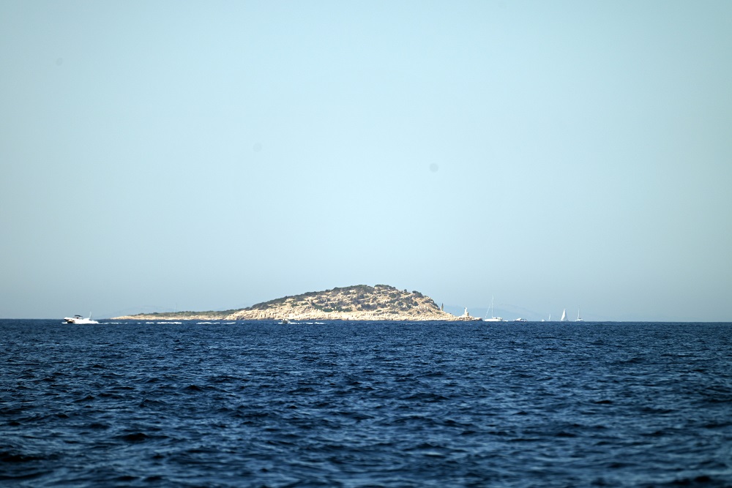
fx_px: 6100
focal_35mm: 300
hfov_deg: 6.9
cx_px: 366
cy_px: 244
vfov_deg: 4.6
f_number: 5.6
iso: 100
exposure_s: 1/1000
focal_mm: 300
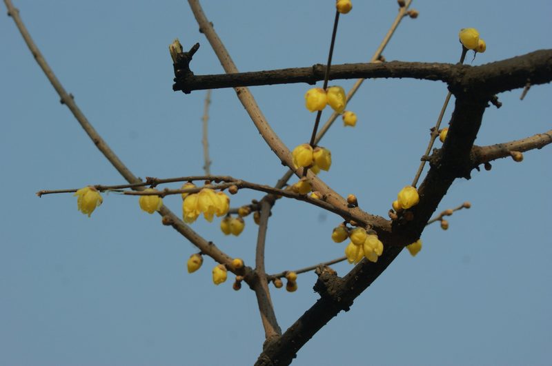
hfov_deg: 18.2
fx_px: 1723
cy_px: 183
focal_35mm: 112
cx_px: 276
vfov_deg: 12.1
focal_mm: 75
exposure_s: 1/640
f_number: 9
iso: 200
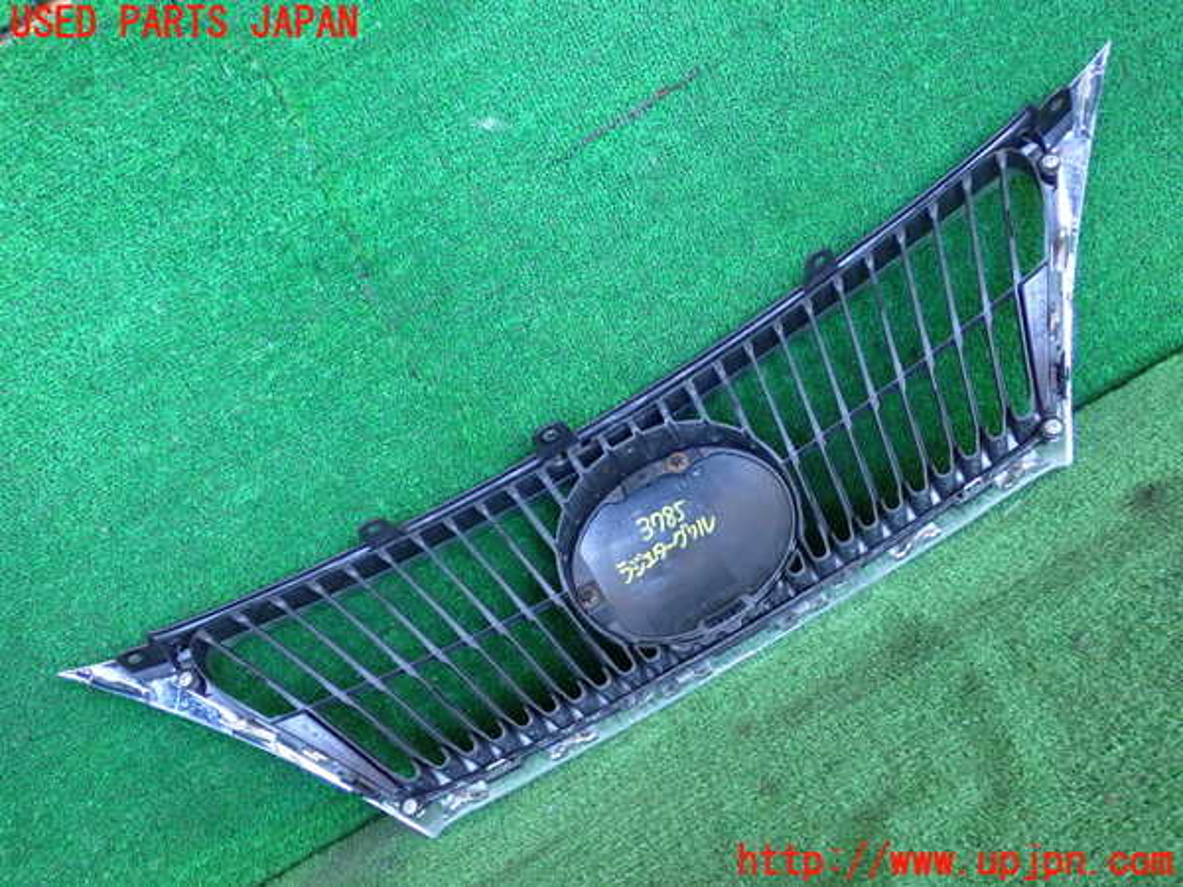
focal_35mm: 36
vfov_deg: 39.7
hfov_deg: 51.4
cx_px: 592
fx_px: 1230
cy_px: 444
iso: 640
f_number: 2.5
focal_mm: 6.37
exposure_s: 1/125
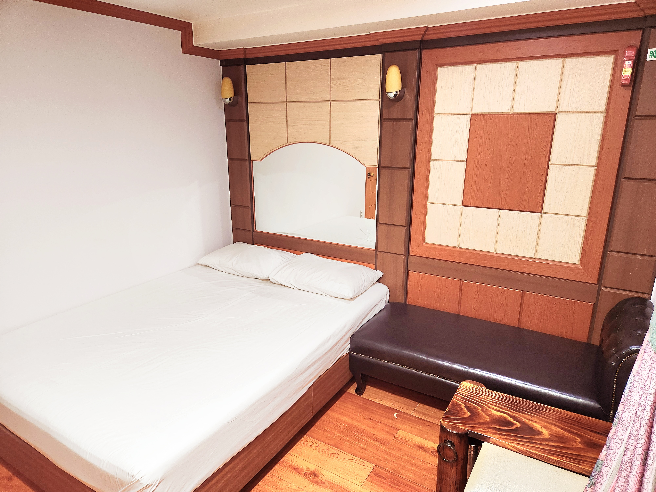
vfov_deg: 58.9
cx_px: 328
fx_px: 436
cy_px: 246
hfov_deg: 73.9
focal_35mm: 23
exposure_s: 1/120
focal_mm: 5.4
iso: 400
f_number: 1.8
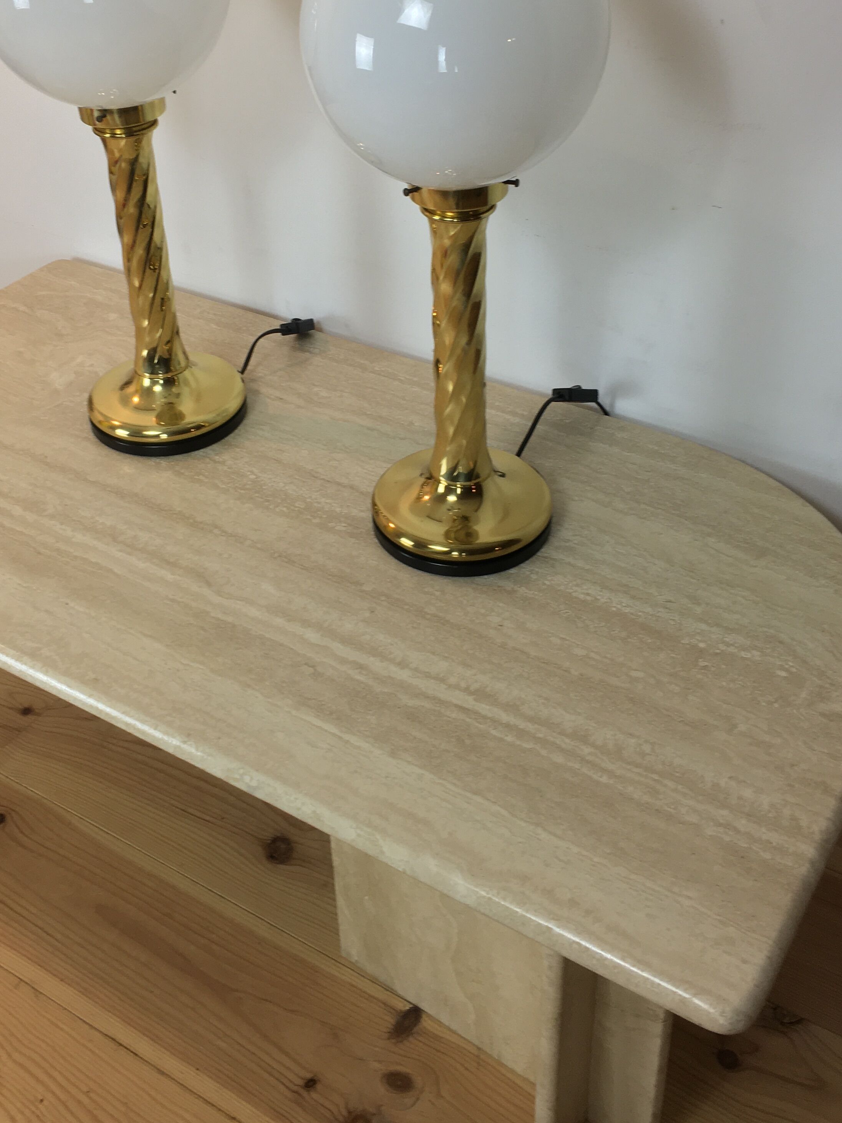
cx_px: 372
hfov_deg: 35.9
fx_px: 1297
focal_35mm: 40
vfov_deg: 46.4
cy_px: 424
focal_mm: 4.15
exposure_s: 1/33
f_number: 2.2
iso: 32
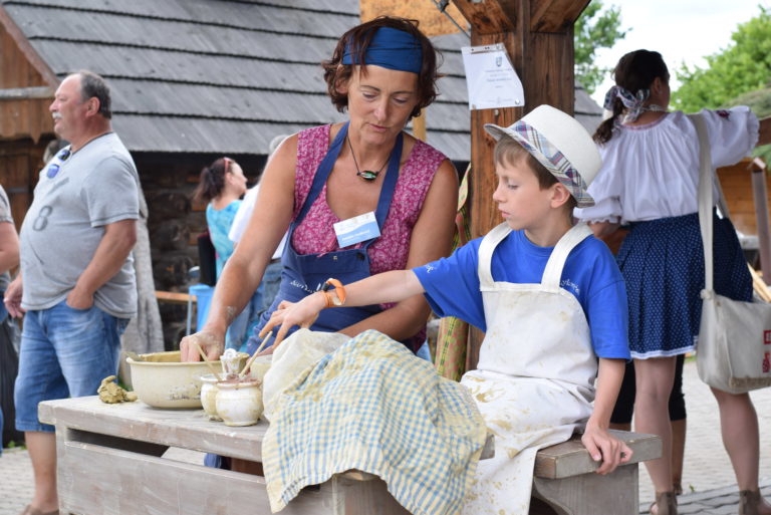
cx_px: 386
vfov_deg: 18.2
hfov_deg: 27.0
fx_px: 1607
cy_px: 258
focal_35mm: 75
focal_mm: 50
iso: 100
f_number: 6.3
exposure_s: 1/100
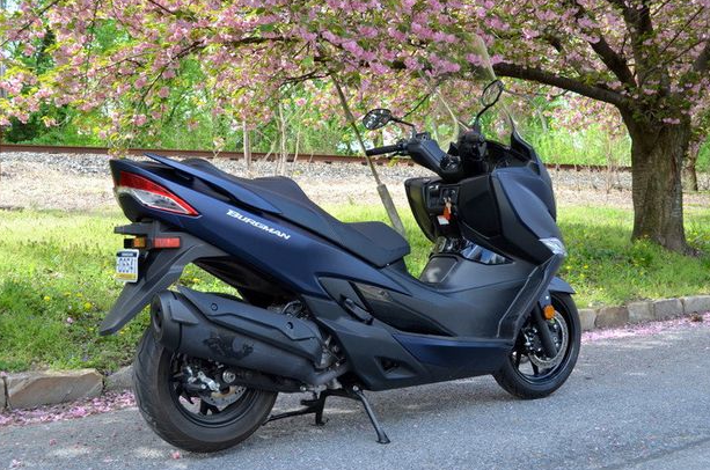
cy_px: 232
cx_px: 346
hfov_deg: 42.0
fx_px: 925
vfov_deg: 28.5
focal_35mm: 47
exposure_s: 1/125
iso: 250
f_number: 5.6
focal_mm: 30
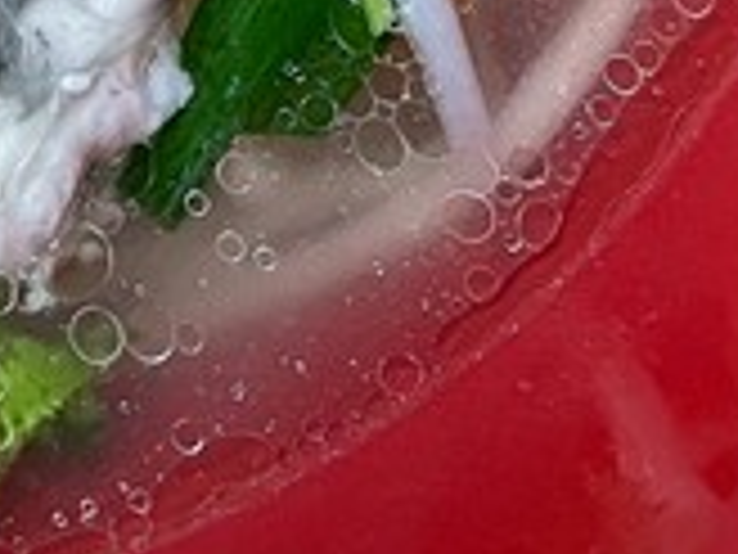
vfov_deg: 10.6
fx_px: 2708
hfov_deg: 14.1
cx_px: -490
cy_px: -613
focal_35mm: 127
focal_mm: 4.2
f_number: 1.6
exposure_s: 1/60
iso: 160
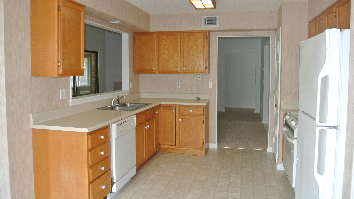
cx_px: 180
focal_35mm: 29
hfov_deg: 66.1
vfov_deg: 40.1
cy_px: 82
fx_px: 272
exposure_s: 1/60
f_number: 3.5
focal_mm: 10
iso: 400
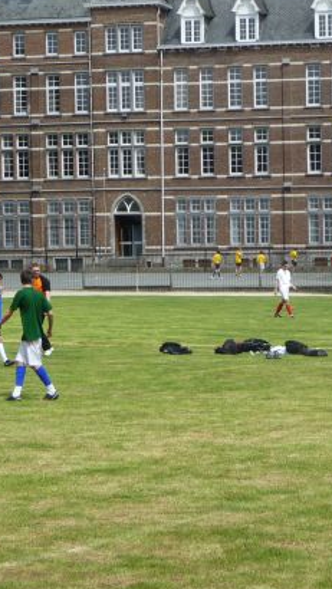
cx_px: 259
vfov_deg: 18.8
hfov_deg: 10.6
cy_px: 260
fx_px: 1782
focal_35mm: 114
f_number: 4.5
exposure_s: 1/640
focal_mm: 11.3
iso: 100
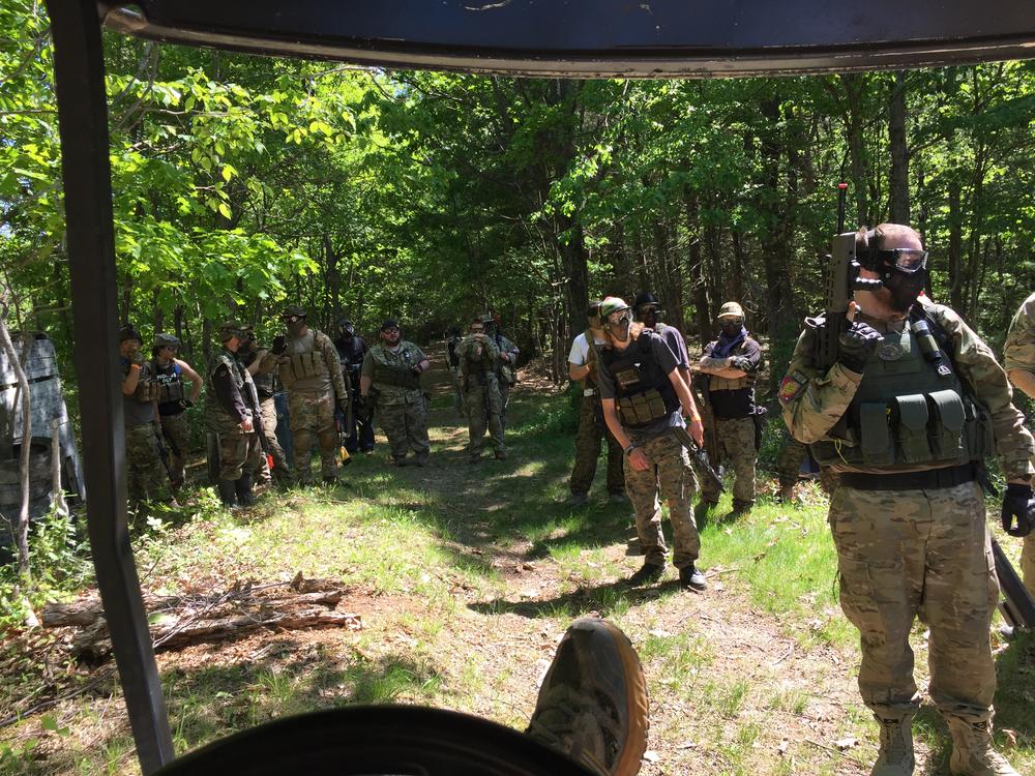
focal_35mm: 29
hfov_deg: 61.7
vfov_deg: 48.2
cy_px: 388
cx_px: 518
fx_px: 867
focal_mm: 4.15
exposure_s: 1/399
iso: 32
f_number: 2.2
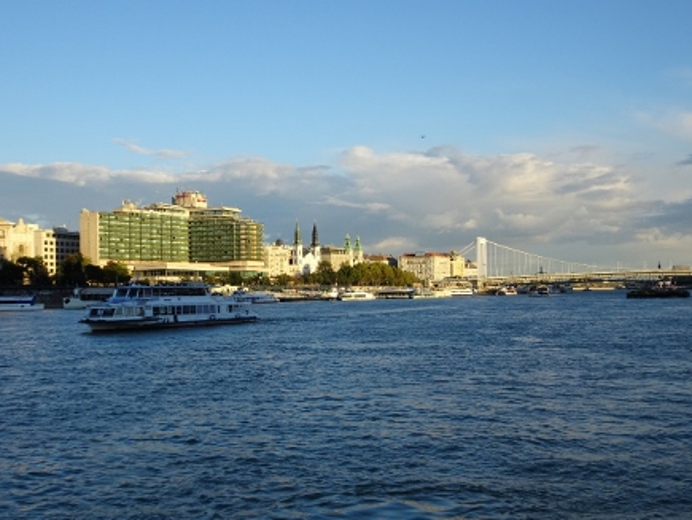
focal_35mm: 47
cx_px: 346
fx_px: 940
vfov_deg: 30.9
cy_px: 276
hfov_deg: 40.4
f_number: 4.5
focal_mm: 7.58
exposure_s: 1/320
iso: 80
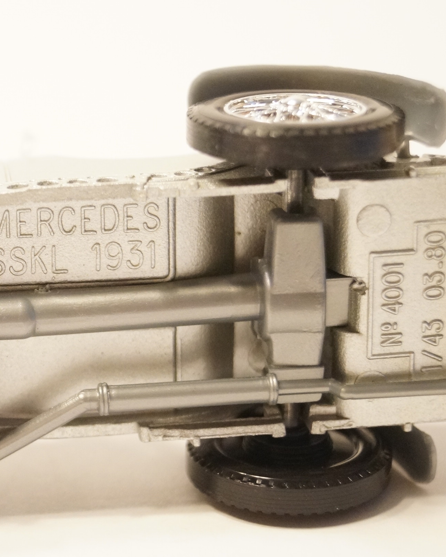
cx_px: 72
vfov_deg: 16.5
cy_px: 278
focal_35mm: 117
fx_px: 1926
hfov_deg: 13.1
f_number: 5.6
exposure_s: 1/100
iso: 2500
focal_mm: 55
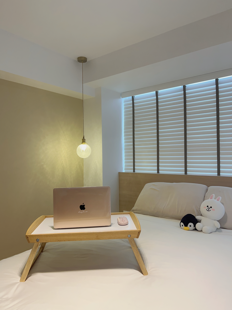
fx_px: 232
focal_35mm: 26
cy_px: 155
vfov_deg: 67.3
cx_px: 116
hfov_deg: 53.1
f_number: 1.5
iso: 100
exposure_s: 1/100
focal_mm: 5.7
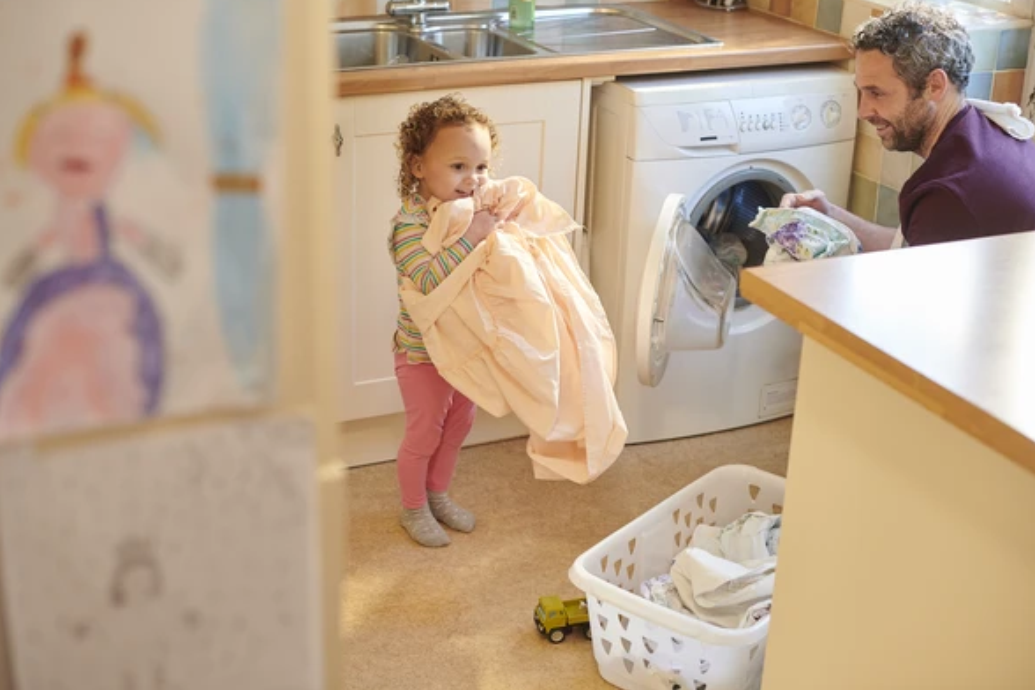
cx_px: 510
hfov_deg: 38.9
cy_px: 340
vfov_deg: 26.5
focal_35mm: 51
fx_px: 1466
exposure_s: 1/250
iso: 1000
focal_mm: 50
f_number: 3.2
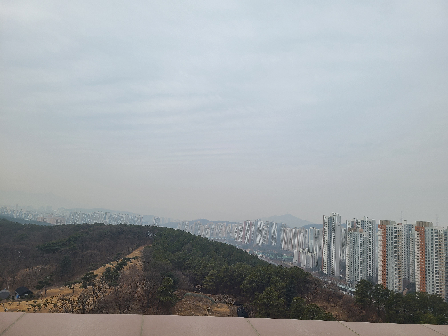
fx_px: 336
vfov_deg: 53.1
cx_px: 224
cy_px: 168
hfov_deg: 67.3
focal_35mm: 26
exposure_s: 1/245
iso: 40
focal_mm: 5.4
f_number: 1.8
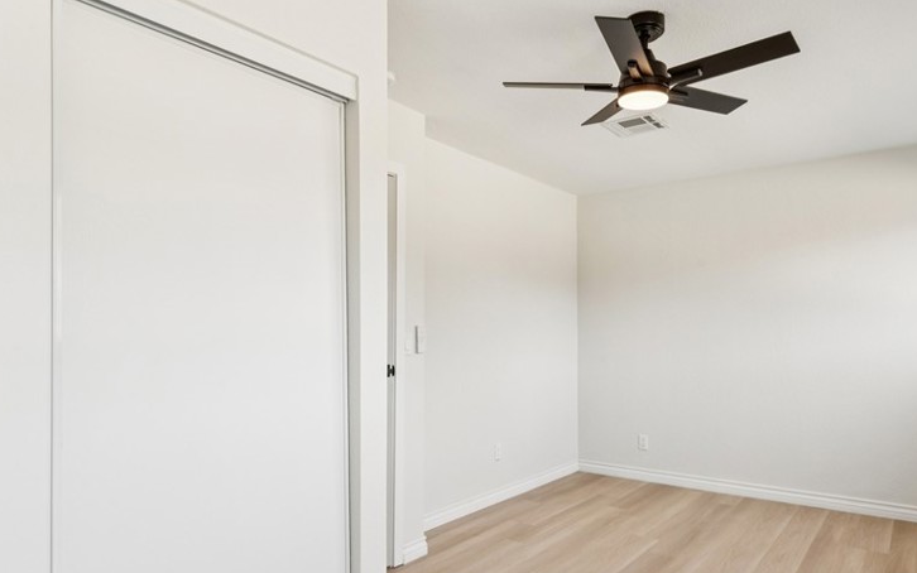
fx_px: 589
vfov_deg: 51.7
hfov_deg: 75.7
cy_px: 328
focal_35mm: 24
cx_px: 488
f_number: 13
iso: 100
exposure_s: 1/10
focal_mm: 16.4
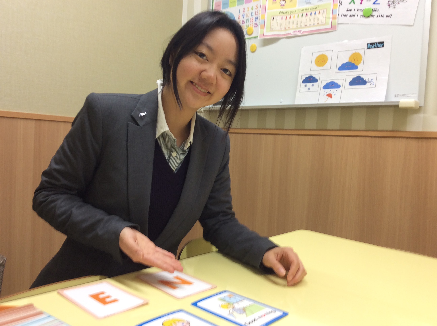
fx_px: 403
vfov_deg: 44.1
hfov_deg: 56.9
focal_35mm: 32
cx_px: 218
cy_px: 163
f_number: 2.4
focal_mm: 3.3
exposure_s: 1/24
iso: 32
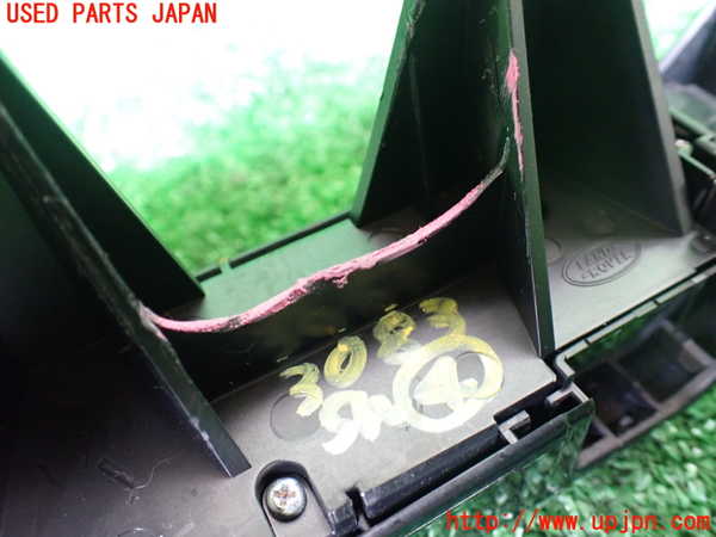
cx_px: 358
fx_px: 621
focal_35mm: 30
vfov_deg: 46.8
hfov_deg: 60.0
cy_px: 268
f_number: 2.3
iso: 800
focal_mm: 5.4
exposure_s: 1/60
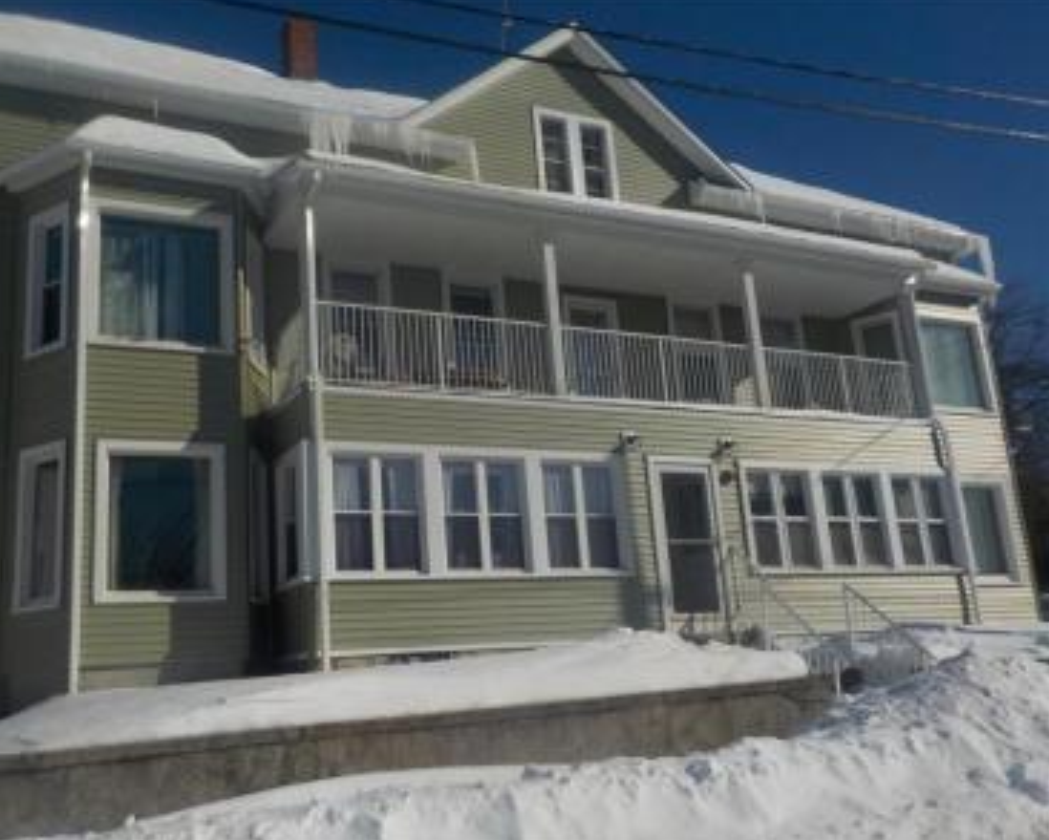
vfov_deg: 45.8
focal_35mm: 32
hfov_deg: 55.6
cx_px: 479
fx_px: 994
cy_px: 416
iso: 125
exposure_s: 1/1000
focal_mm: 4.1
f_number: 6.6
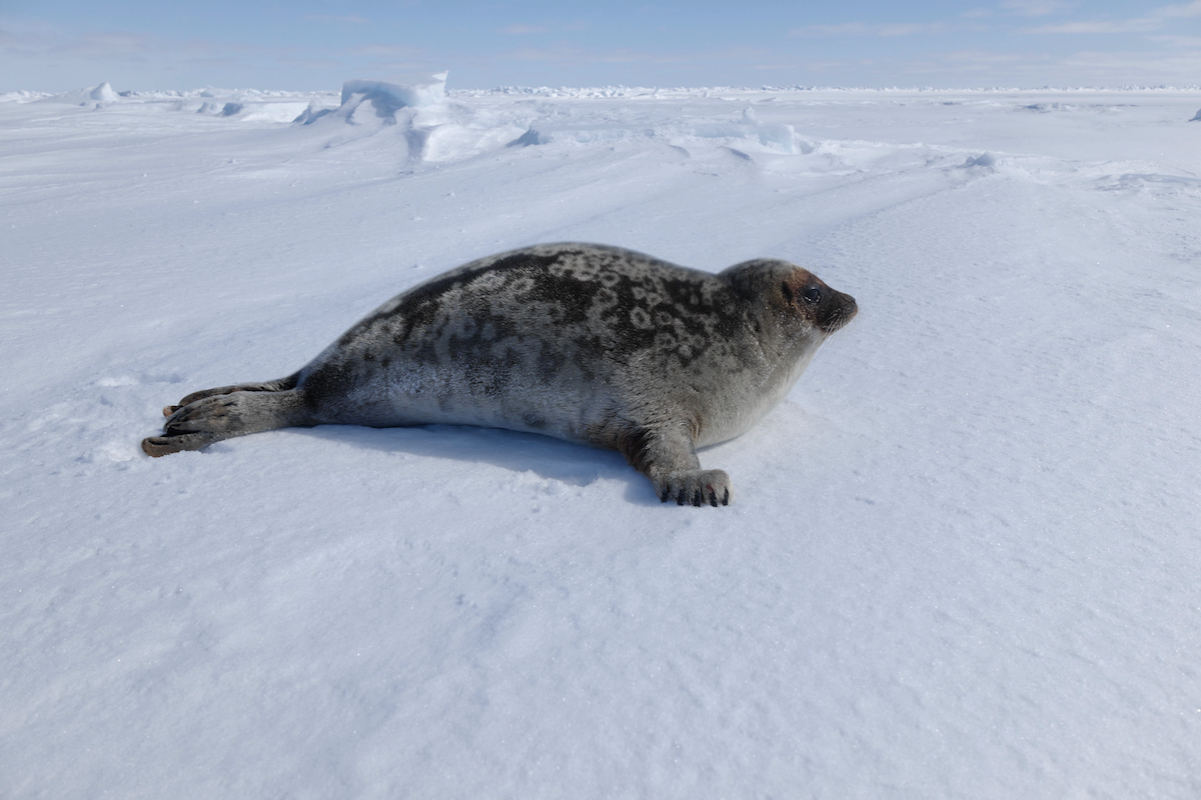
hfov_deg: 67.4
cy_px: 400
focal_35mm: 27
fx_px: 901
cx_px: 600
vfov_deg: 47.9
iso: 100
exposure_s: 1/1600
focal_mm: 18
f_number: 5
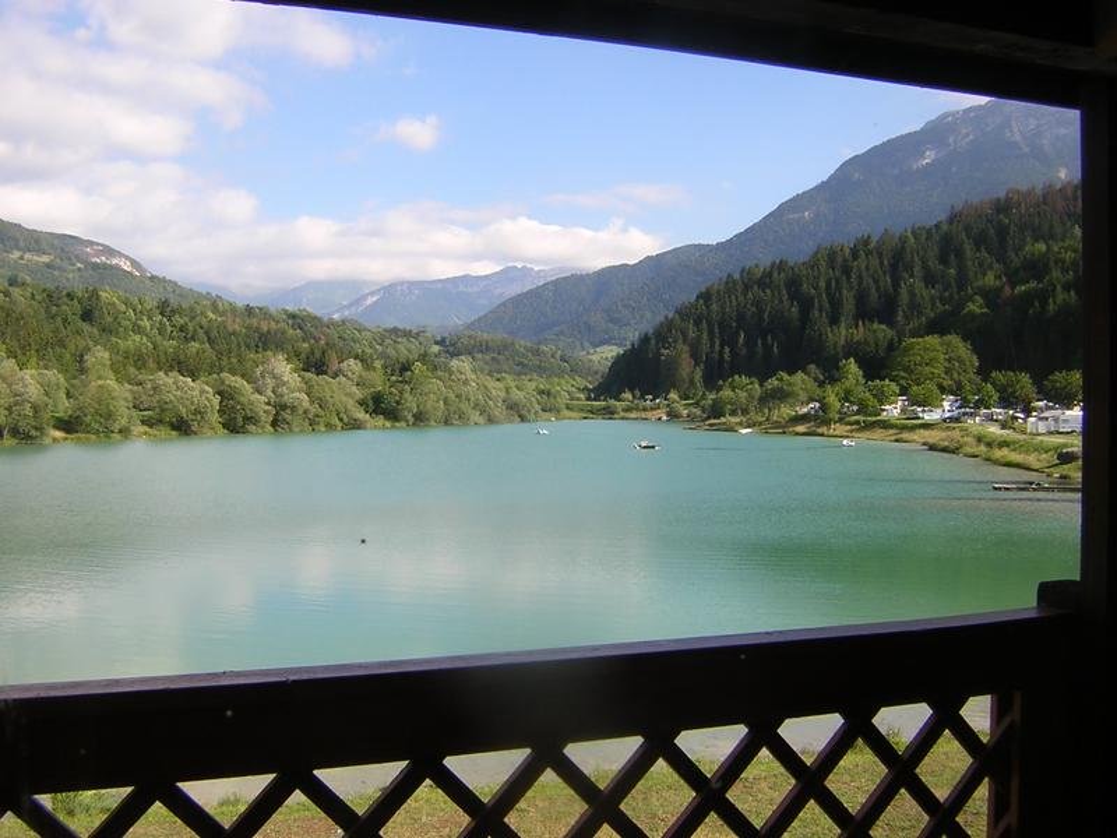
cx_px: 558
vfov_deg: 39.7
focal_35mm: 36
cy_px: 419
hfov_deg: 51.4
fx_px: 1162
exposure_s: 1/148
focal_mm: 4.7
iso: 100
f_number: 5.2
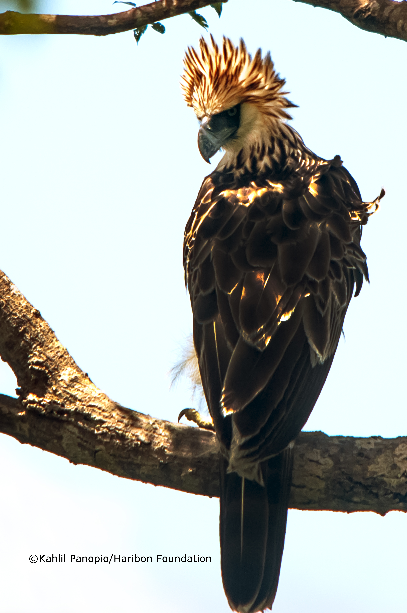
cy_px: 306
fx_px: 12751
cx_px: 204
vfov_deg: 2.8
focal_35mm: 750
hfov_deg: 1.8
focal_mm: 500
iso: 200
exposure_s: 1/640
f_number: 8
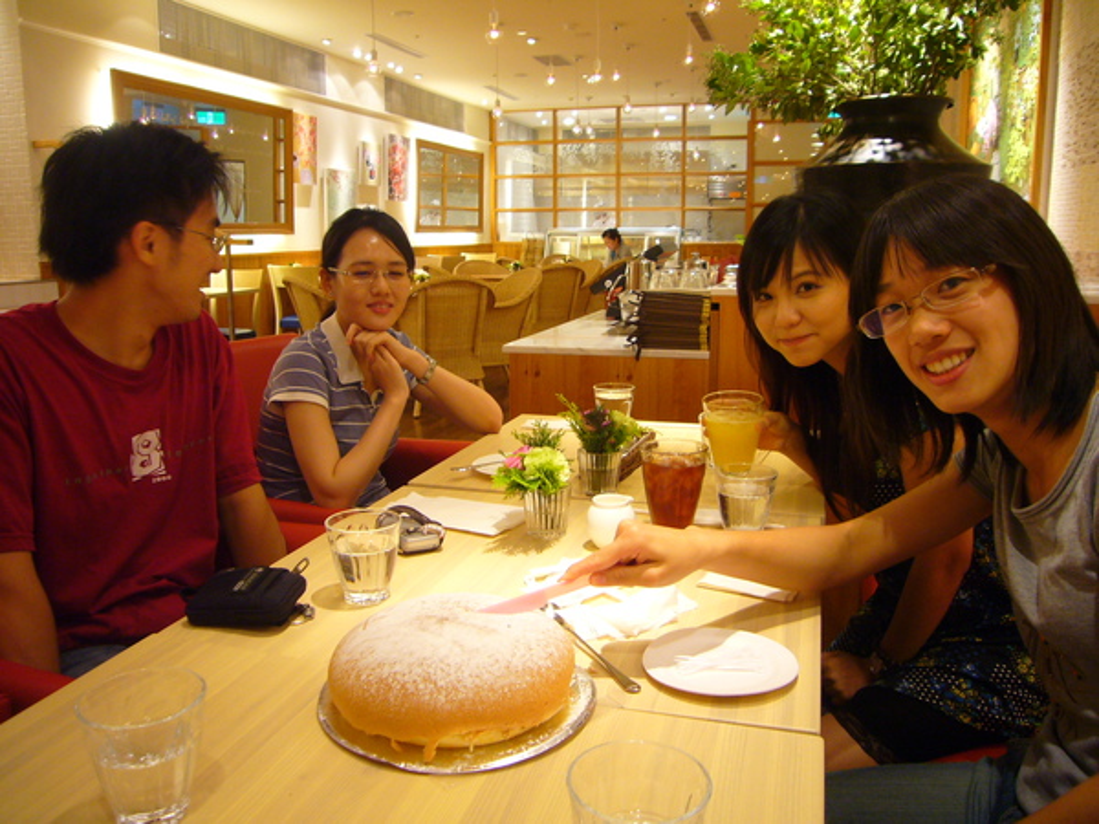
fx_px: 889
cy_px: 412
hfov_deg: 63.4
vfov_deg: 49.7
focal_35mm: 28
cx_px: 550
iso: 125
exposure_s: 1/13
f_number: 2.8
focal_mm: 4.6
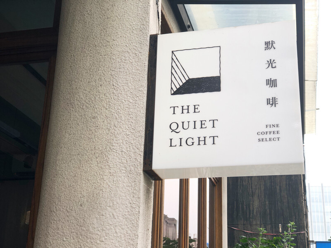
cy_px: 124
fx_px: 545
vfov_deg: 25.7
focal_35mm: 57
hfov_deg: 33.8
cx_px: 166
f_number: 2.8
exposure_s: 1/120
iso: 25
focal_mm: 6.6
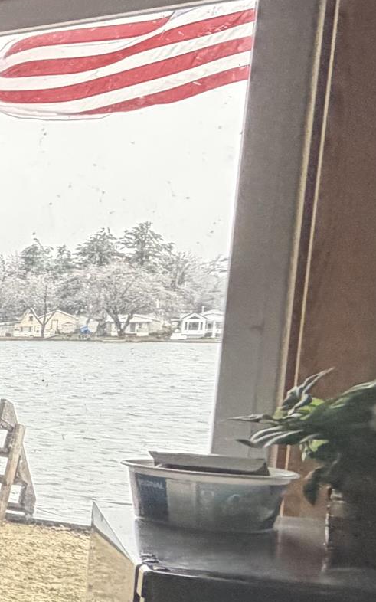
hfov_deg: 11.7
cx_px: -741
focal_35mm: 58
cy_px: 411
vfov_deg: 34.7
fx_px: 951
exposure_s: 1/71
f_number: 2.2
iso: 320
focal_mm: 2.22
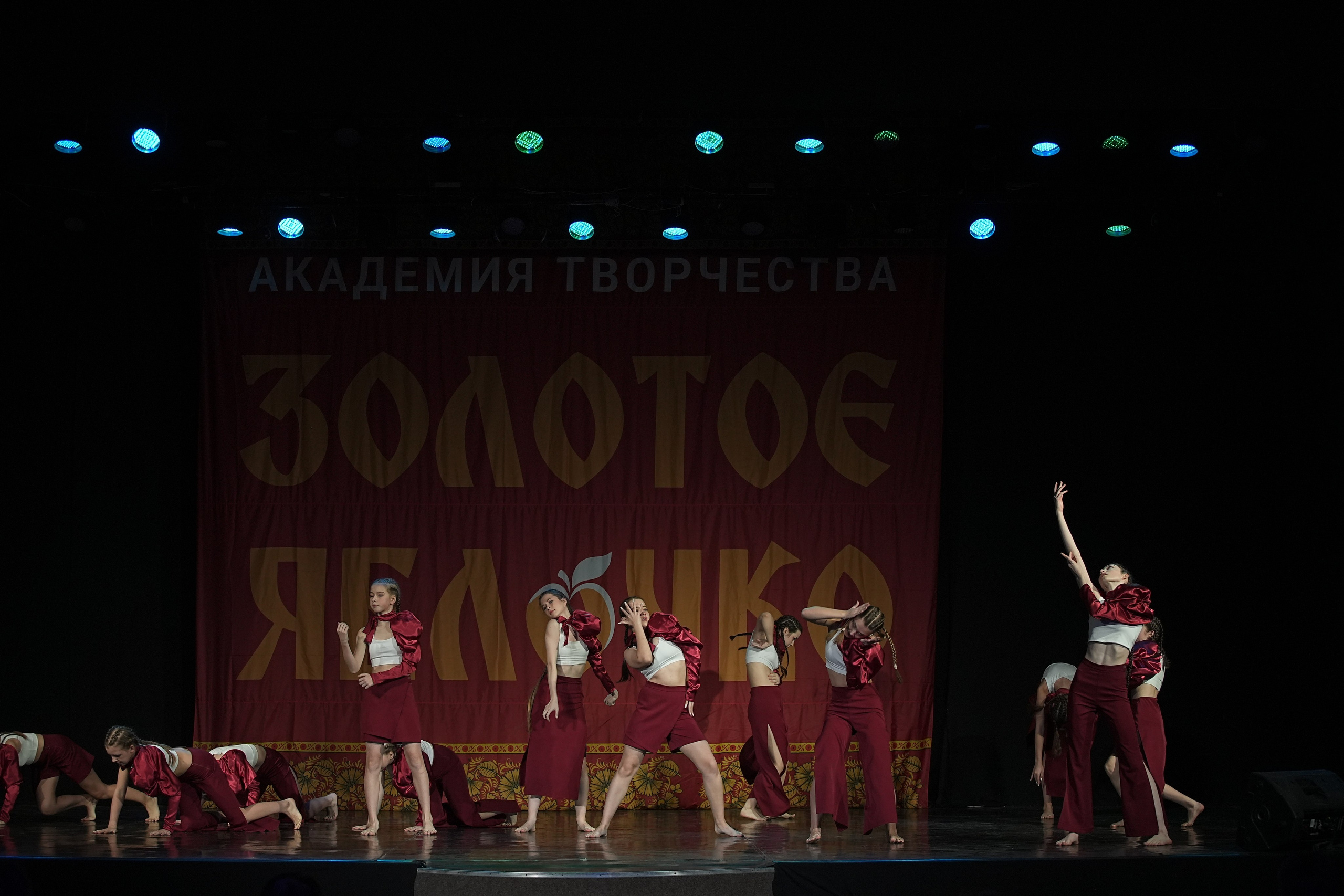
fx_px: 2800
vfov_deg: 18.2
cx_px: 672
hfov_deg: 27.0
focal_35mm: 75
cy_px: 448
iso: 2000
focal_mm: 75
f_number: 4
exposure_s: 1/400
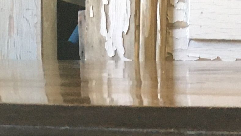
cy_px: 558
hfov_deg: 13.3
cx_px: 144
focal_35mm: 162
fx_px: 1035
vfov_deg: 6.1
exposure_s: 1/33
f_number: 2.2
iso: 160
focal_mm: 4.15
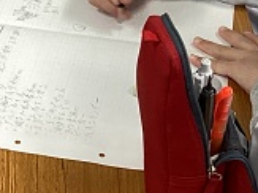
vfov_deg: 9.5
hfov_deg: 12.9
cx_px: 33
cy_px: -100
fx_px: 1132
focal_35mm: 152
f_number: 2.4
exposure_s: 1/60
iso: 100
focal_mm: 3.3
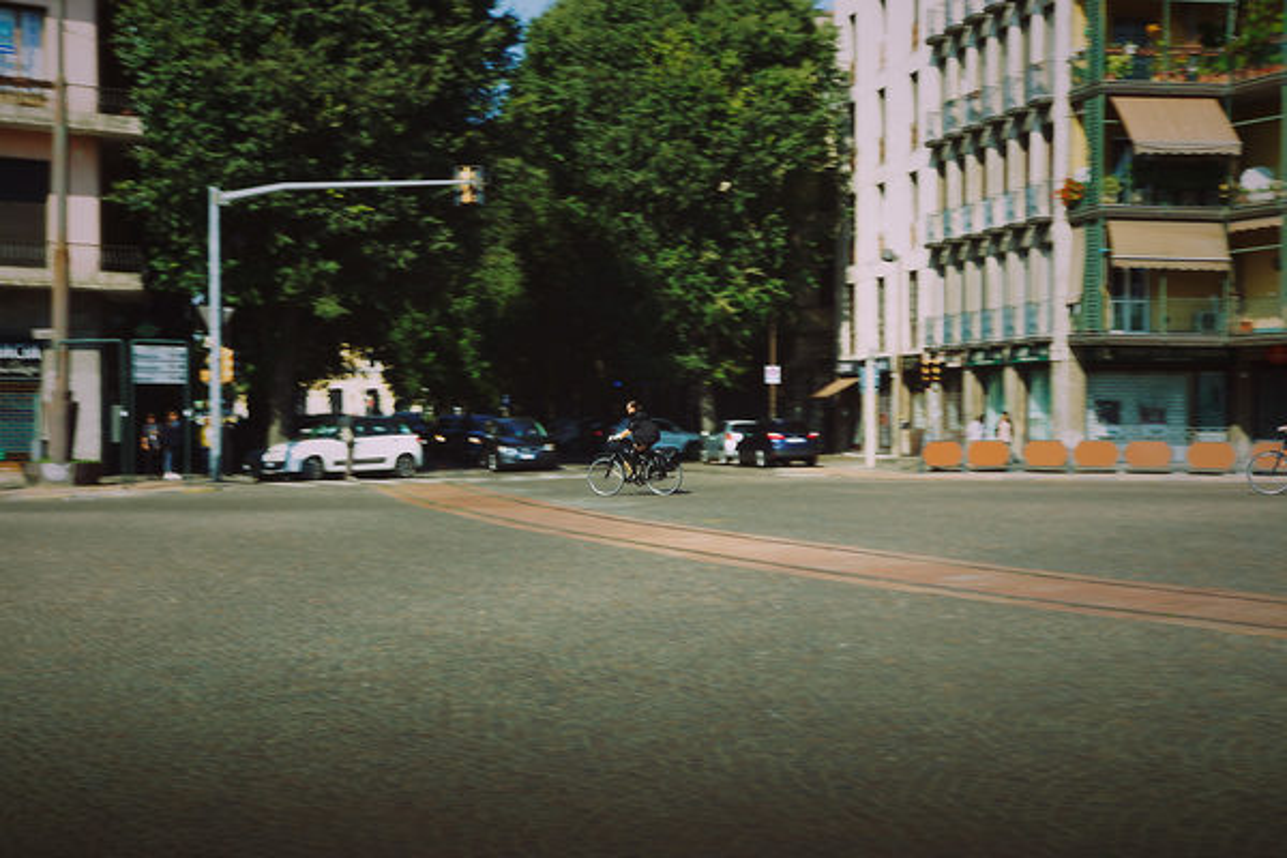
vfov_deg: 25.8
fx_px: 1877
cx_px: 644
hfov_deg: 37.9
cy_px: 429
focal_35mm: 52
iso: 100
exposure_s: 1/30
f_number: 16
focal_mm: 35
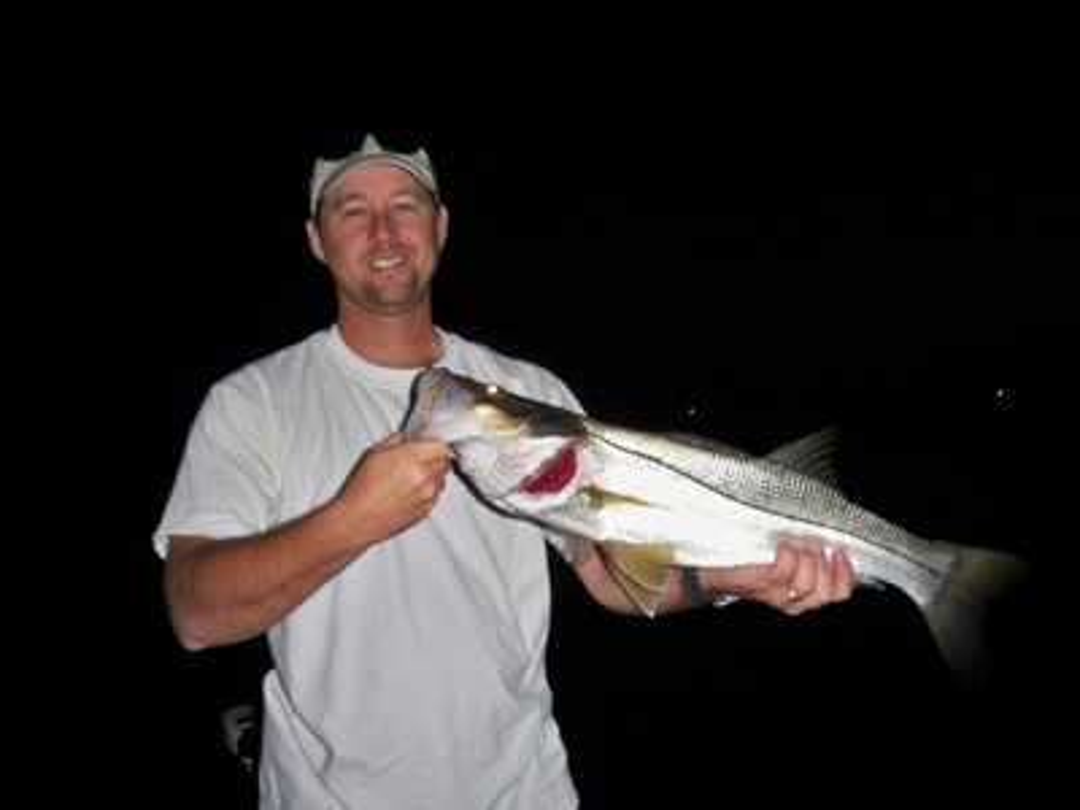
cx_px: 540
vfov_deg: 40.7
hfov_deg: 52.6
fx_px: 1092
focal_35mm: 35
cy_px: 405
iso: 200
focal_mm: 6.3
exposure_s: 1/60
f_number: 3.1
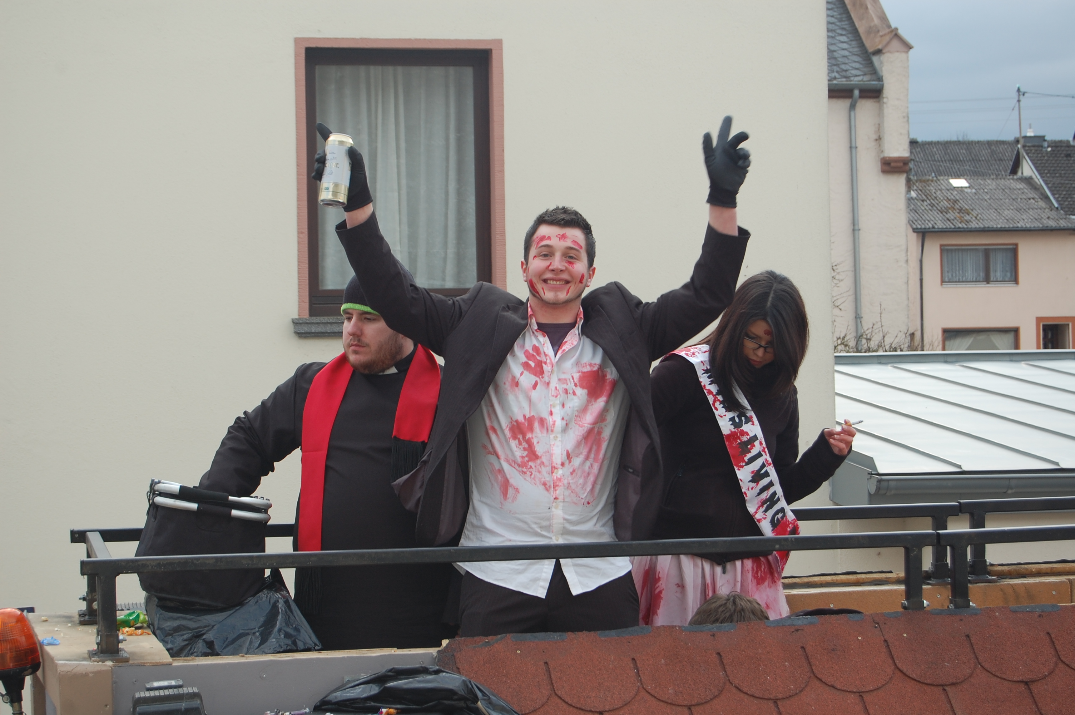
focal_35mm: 82
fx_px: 2461
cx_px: 538
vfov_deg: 16.5
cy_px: 358
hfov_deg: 24.6
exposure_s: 1/200
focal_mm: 55
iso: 200
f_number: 7.1
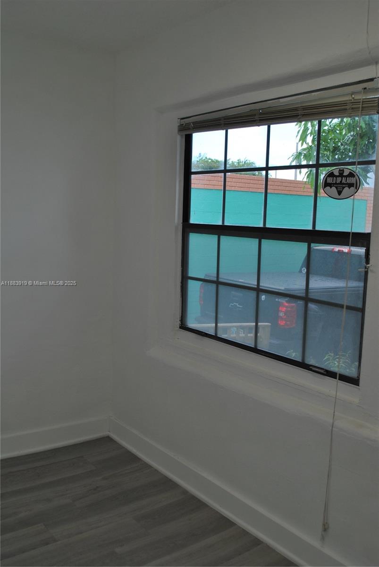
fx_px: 520
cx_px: 190
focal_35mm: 33
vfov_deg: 57.2
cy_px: 284
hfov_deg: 40.1
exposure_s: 1/125
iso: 100
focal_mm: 22
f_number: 5.6
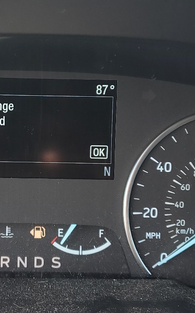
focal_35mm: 60
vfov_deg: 34.0
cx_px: 16
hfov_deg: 21.1
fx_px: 510
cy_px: 155
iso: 50
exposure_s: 1/182
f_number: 1.5
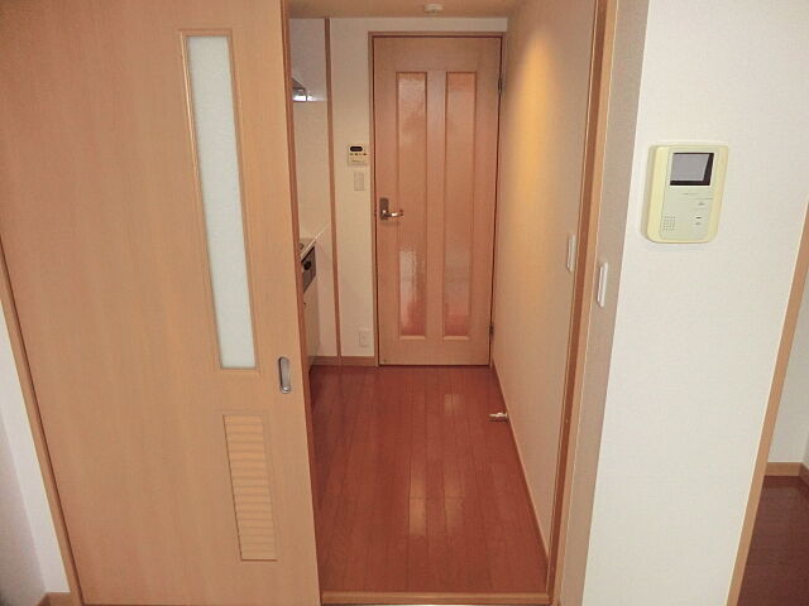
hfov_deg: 71.6
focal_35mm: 24
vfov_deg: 56.8
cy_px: 303
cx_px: 404
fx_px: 561
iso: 400
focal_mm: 4.3
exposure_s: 1/60
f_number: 3.2
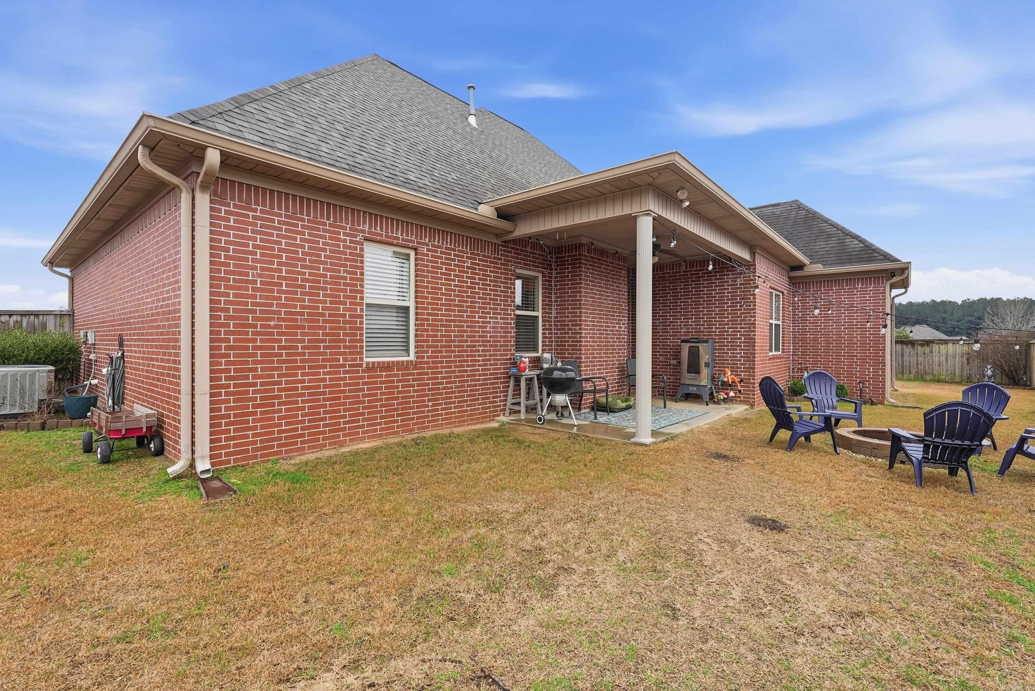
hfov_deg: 96.7
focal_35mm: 16
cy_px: 346
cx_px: 518
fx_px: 460
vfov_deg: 73.8
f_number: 9
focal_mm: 16
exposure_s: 1/250
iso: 250
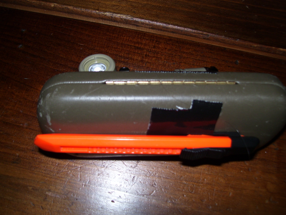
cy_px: 108
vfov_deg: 39.7
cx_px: 143
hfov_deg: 51.4
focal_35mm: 36
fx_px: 297
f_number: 2.7
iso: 80
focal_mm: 6
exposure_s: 1/60
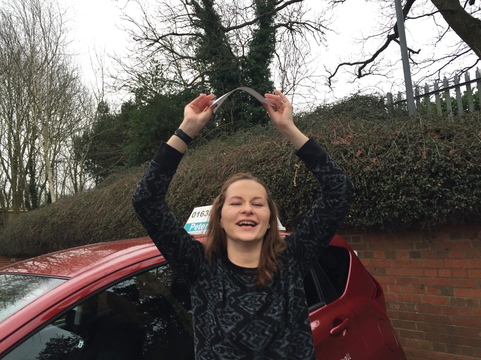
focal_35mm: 29
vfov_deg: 48.2
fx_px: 403
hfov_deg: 61.7
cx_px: 240
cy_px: 180
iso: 40
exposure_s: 1/60
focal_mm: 4.15
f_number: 2.2
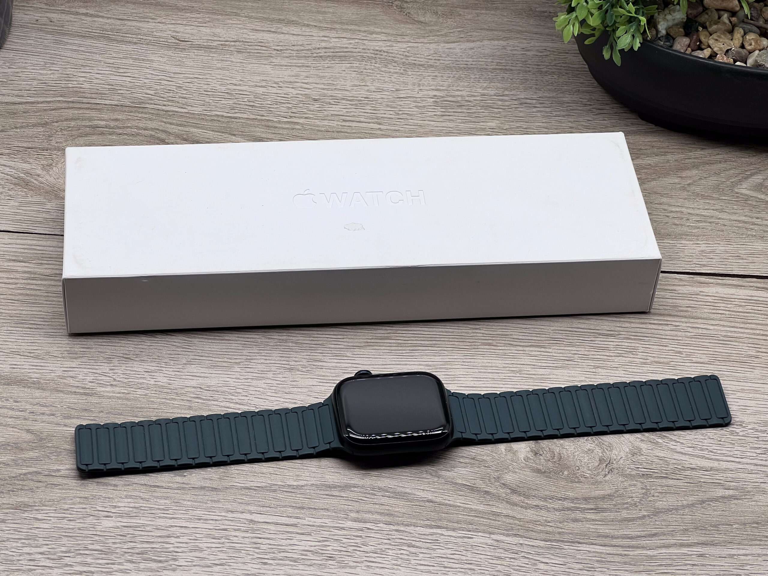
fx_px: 1708
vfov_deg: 19.1
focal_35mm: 77
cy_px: 288
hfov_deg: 25.3
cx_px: 384
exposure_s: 1/100
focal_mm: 9
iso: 40
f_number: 2.8
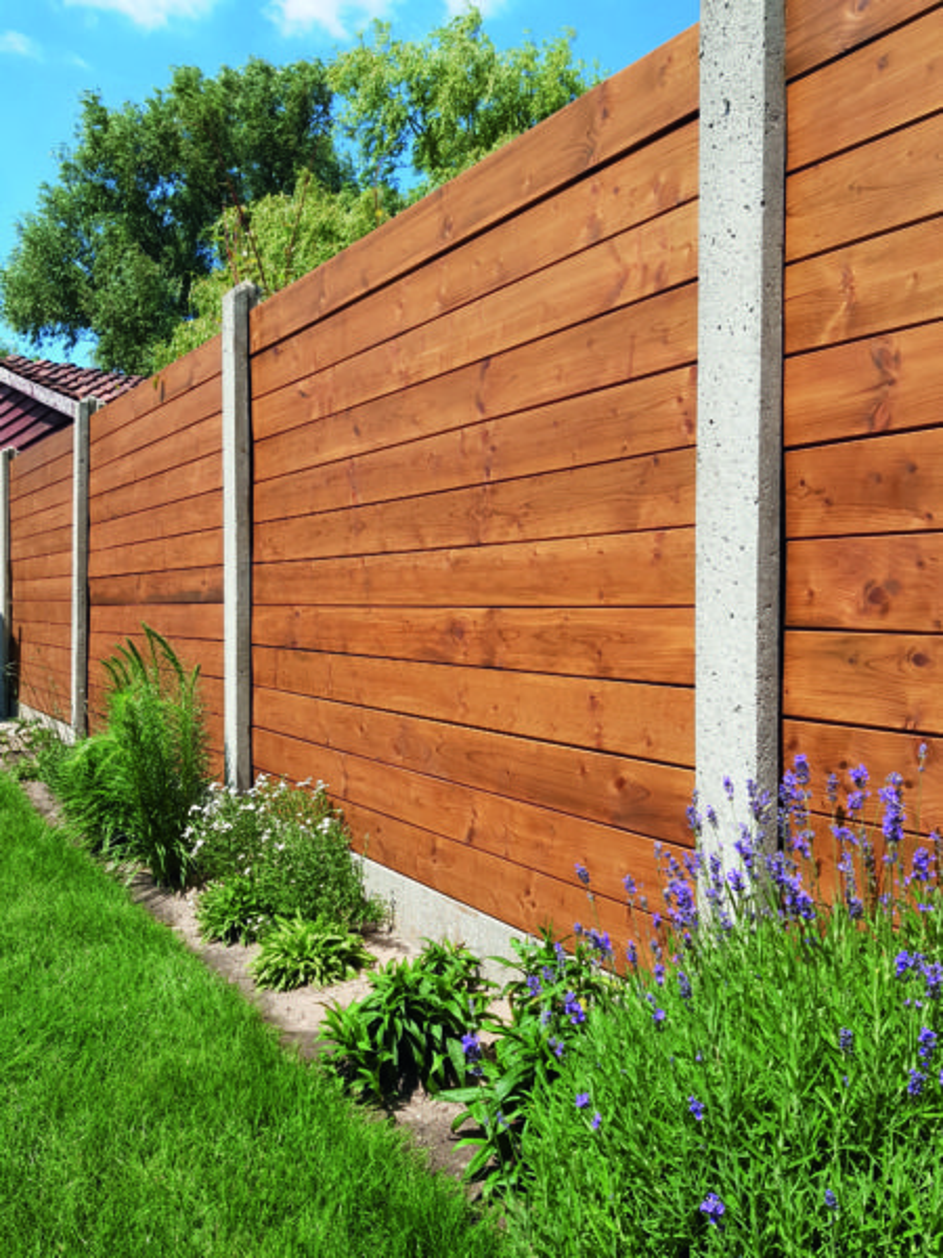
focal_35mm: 26
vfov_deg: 67.3
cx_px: 472
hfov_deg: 53.1
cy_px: 629
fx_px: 944
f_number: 1.7
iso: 40
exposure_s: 1/1508
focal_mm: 4.2
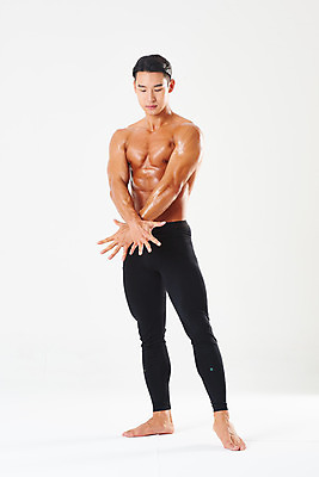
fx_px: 1328
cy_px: 238
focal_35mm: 100
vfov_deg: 20.4
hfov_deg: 13.7
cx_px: 160
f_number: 11
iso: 100
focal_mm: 100
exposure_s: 1/125
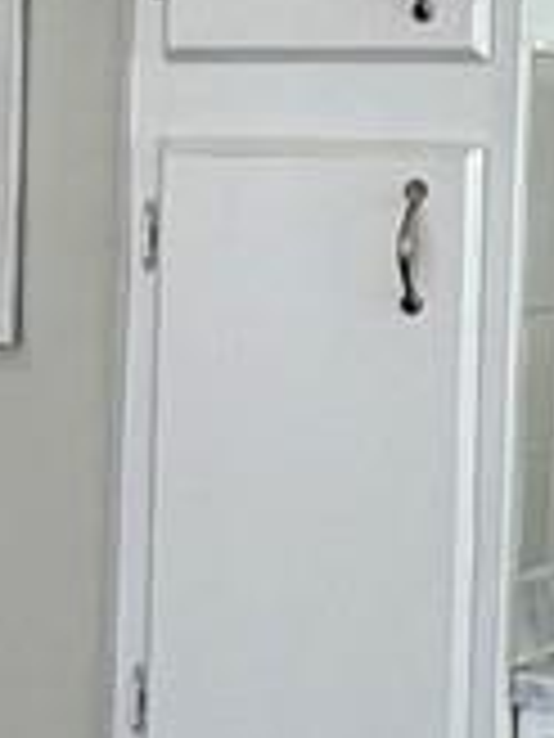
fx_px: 2923
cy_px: 220
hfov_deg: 10.3
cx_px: -365
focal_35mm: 137
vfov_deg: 14.4
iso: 64
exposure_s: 1/120
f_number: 2.2
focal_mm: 2.22
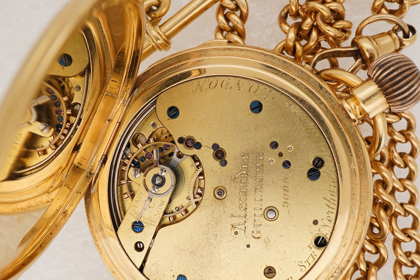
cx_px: 215
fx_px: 665
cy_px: 168
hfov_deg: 35.0
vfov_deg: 23.7
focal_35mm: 57
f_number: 22
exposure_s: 1/160
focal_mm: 30
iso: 160
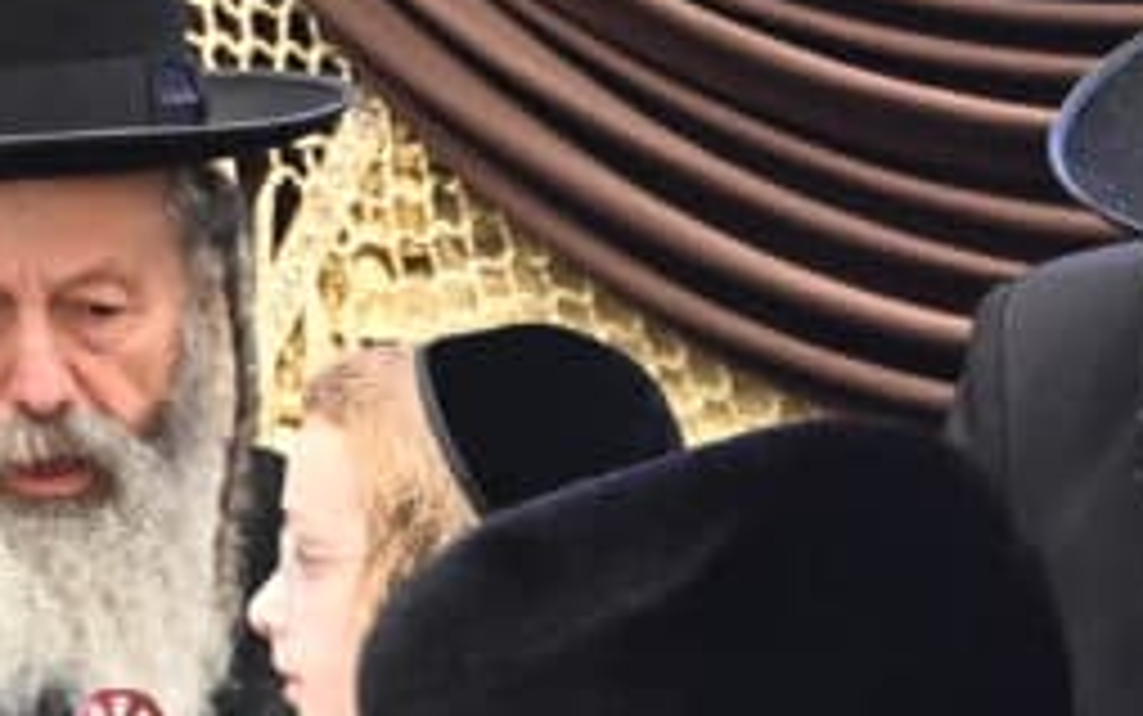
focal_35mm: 821
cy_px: 603
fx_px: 25586
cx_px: 1422
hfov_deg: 2.6
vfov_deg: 1.6
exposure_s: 1/125
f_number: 5.6
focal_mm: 200
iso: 2000
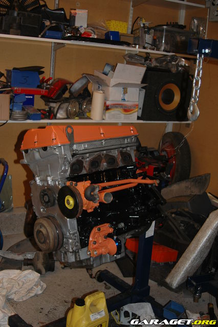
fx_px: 382
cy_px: 164
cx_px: 109
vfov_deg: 46.4
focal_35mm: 42
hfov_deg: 31.9
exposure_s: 1/60
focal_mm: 28
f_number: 3.5
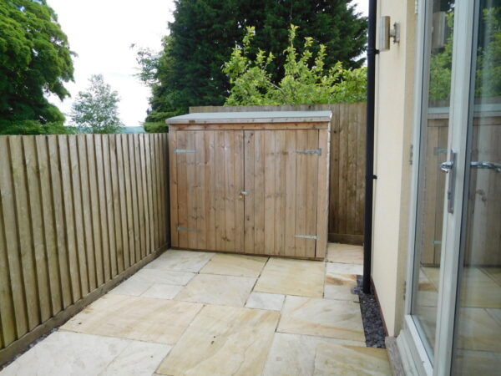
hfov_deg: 69.4
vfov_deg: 54.9
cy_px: 188
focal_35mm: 25
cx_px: 250
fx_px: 362
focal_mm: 4.5
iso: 125
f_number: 3.4
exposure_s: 1/400
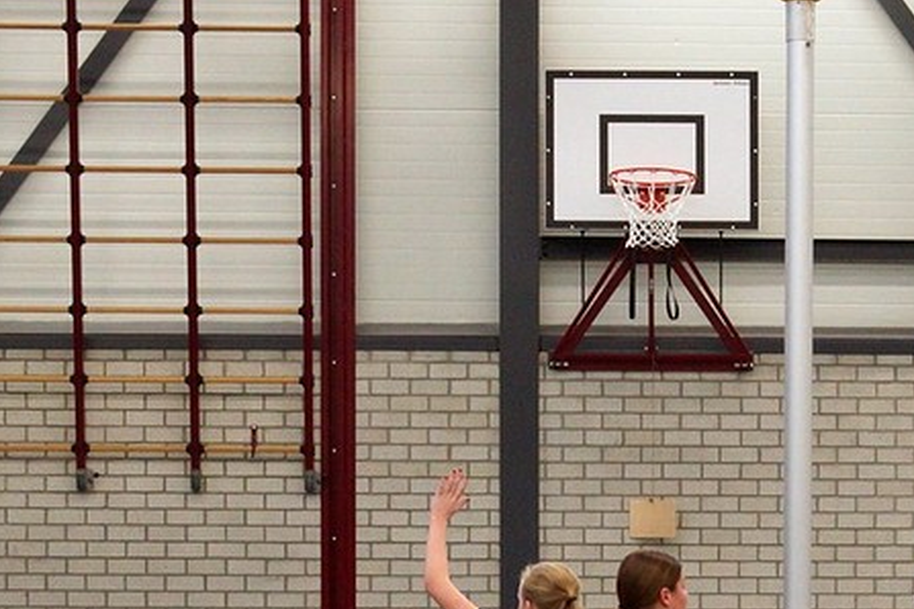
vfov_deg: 11.4
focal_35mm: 120
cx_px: 544
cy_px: 499
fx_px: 3050
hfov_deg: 17.0
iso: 1250
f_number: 3.2
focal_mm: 35
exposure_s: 1/250
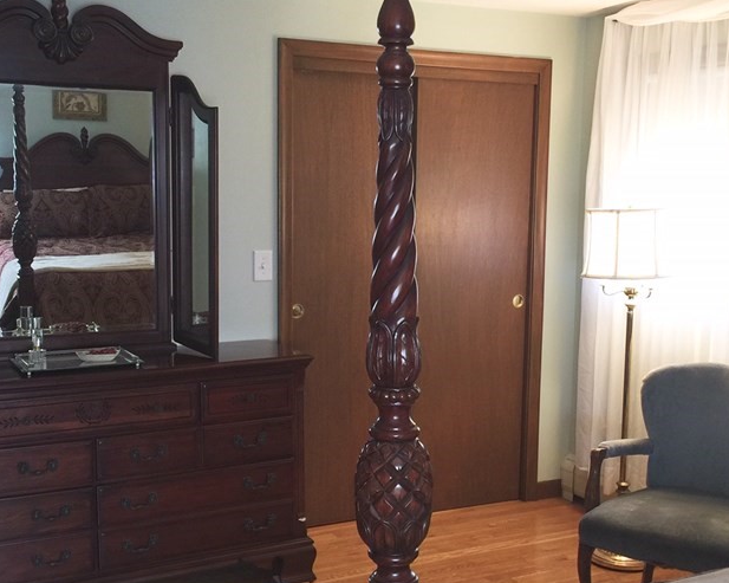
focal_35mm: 47
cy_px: 312
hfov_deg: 39.5
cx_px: 395
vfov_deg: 32.1
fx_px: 1014
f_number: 2.2
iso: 50
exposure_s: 1/30
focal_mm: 4.15
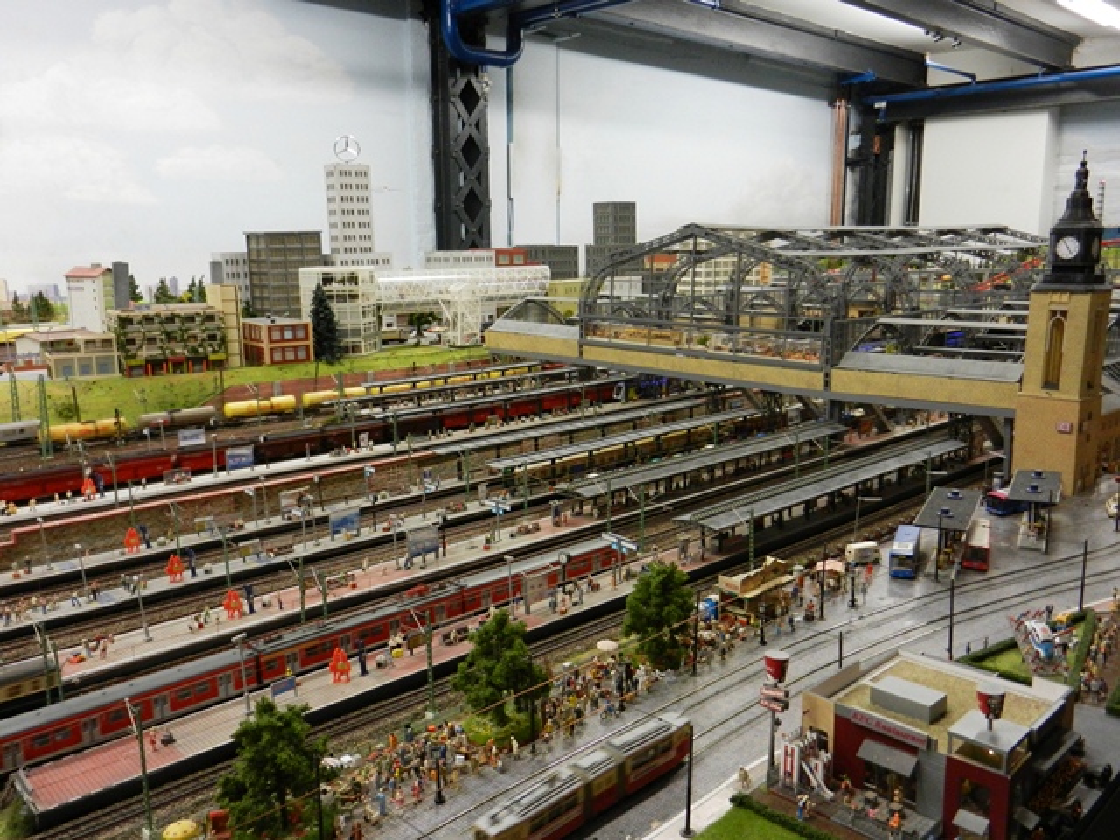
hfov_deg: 61.7
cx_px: 560
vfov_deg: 48.2
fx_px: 938
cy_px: 420
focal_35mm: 29
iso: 400
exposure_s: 1/30
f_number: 3.6
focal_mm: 5.1
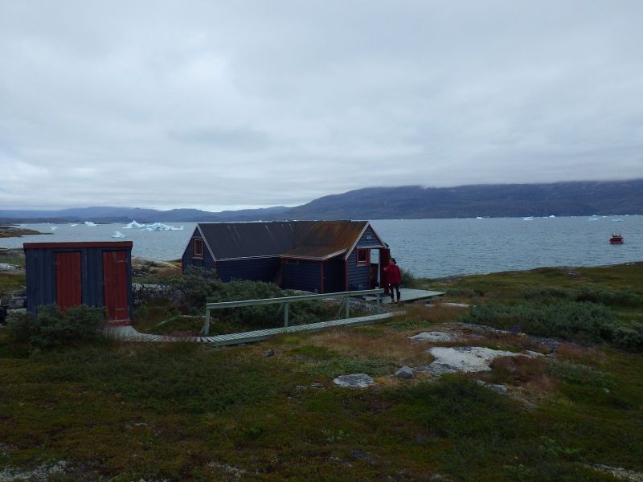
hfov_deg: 63.4
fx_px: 520
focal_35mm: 28
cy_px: 241
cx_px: 322
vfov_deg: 49.7
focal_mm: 5
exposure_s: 1/640
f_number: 4.2
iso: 125
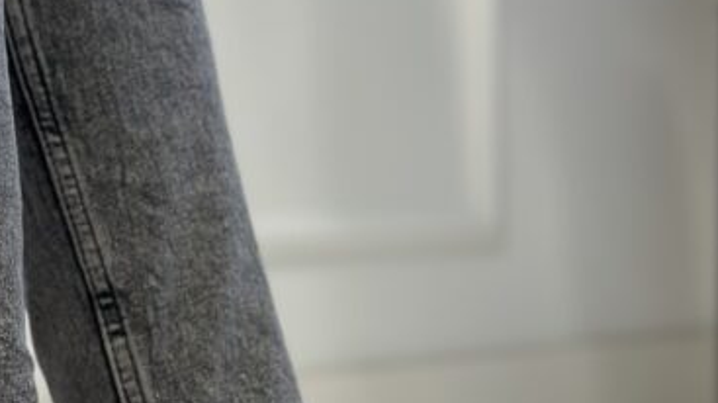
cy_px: 538
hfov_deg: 18.7
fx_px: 2169
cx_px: 217
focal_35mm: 114
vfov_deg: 10.4
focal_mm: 6.86
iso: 125
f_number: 1.78
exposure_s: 1/100
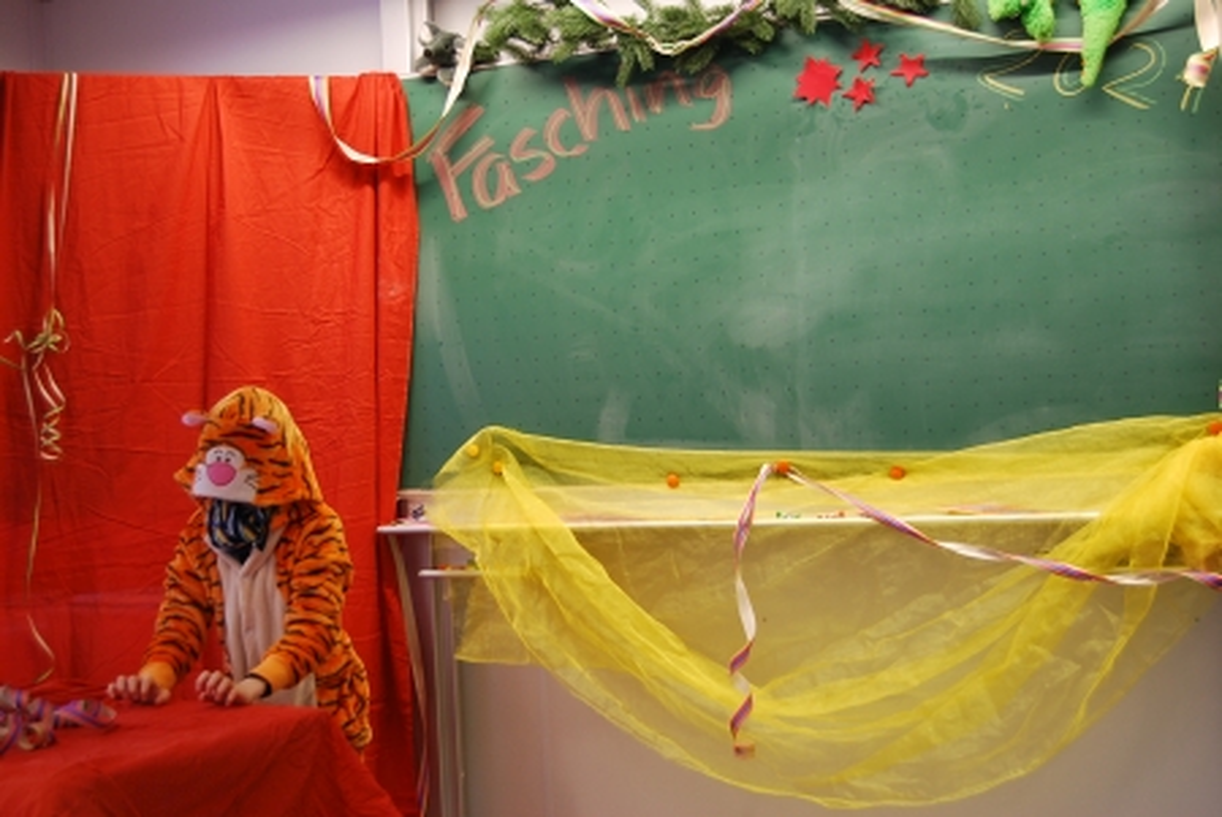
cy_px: 408
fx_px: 1580
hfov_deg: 42.3
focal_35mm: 46
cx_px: 611
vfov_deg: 29.0
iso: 200
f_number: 4.5
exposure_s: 1/30
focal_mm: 31
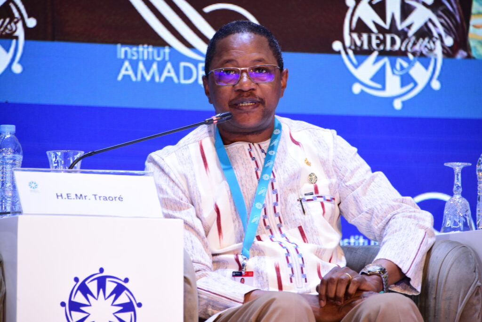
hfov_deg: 6.9
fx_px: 4017
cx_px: 241
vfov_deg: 4.6
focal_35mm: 300
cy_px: 161
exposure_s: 1/80
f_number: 5.6
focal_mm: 300
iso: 1250
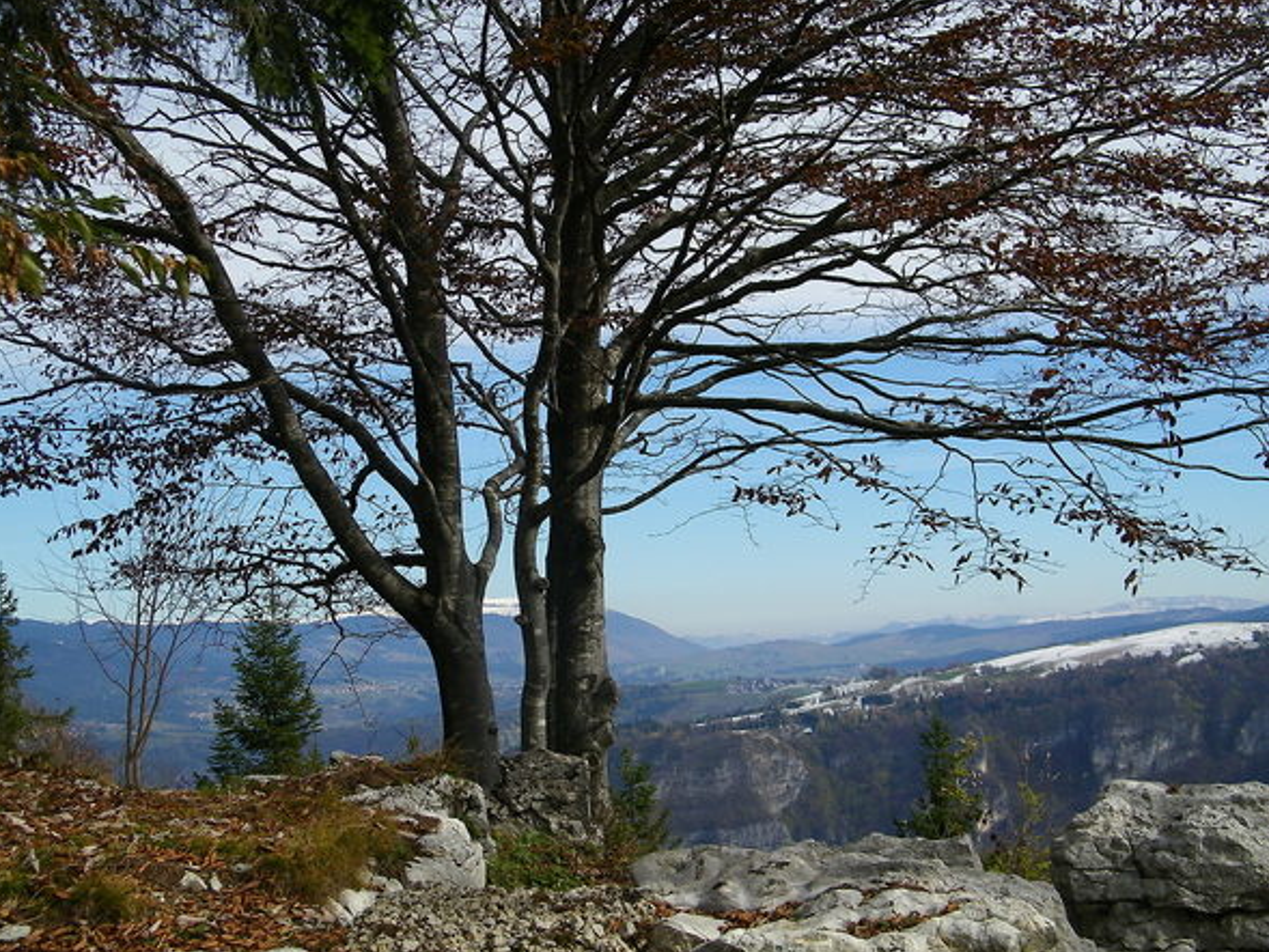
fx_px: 2053
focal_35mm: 56
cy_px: 476
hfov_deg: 34.3
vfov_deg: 26.1
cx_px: 629
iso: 80
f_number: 8.2
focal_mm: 9.7
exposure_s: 1/200
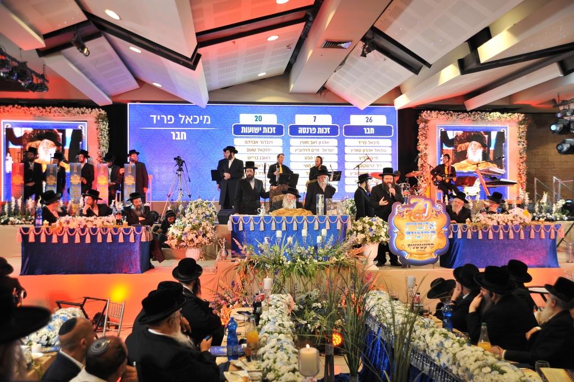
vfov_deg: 37.8
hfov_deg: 54.5
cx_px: 287
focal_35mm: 35
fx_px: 558
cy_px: 191
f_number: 3.5
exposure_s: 1/125
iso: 800
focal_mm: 35
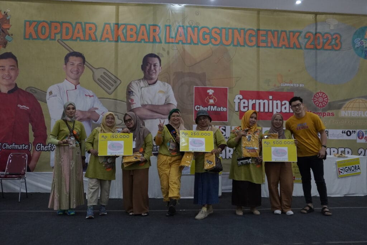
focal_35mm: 32
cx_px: 184
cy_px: 122
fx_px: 321
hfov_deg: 59.5
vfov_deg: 41.7
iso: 2000
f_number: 4
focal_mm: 21
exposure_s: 1/125
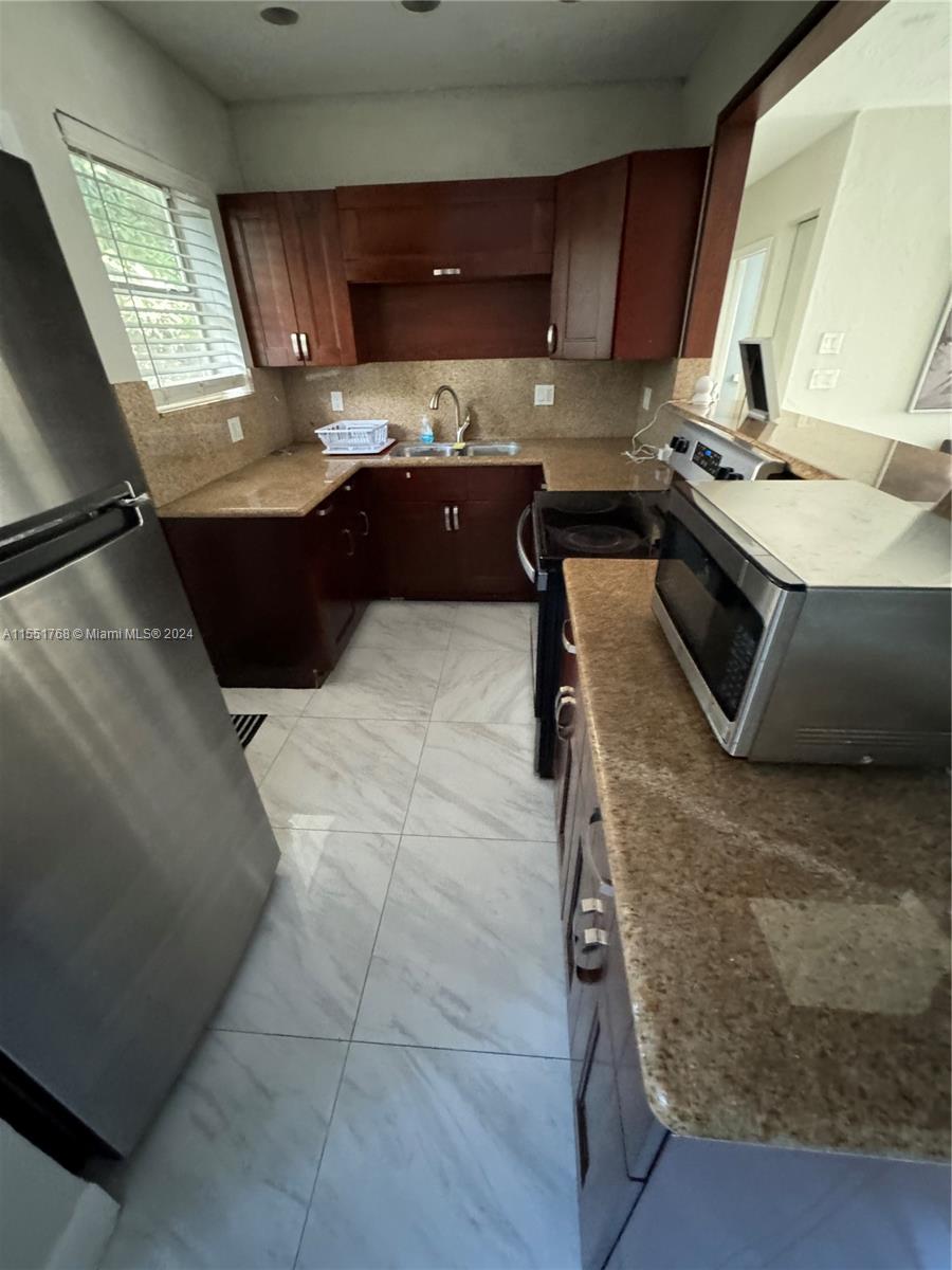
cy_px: 635
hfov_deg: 85.7
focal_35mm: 14
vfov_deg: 102.1
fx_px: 513
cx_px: 476
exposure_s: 1/30
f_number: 2.2
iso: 1250
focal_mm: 2.22
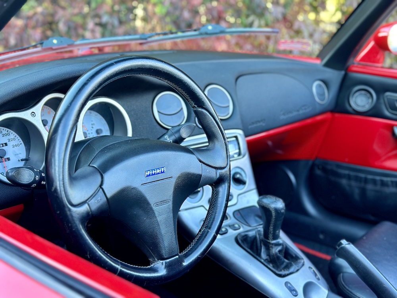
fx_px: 550
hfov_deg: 39.7
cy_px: 149
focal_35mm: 48
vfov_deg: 30.3
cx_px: 198
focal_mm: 6.86
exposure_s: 1/99
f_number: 1.78
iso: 125
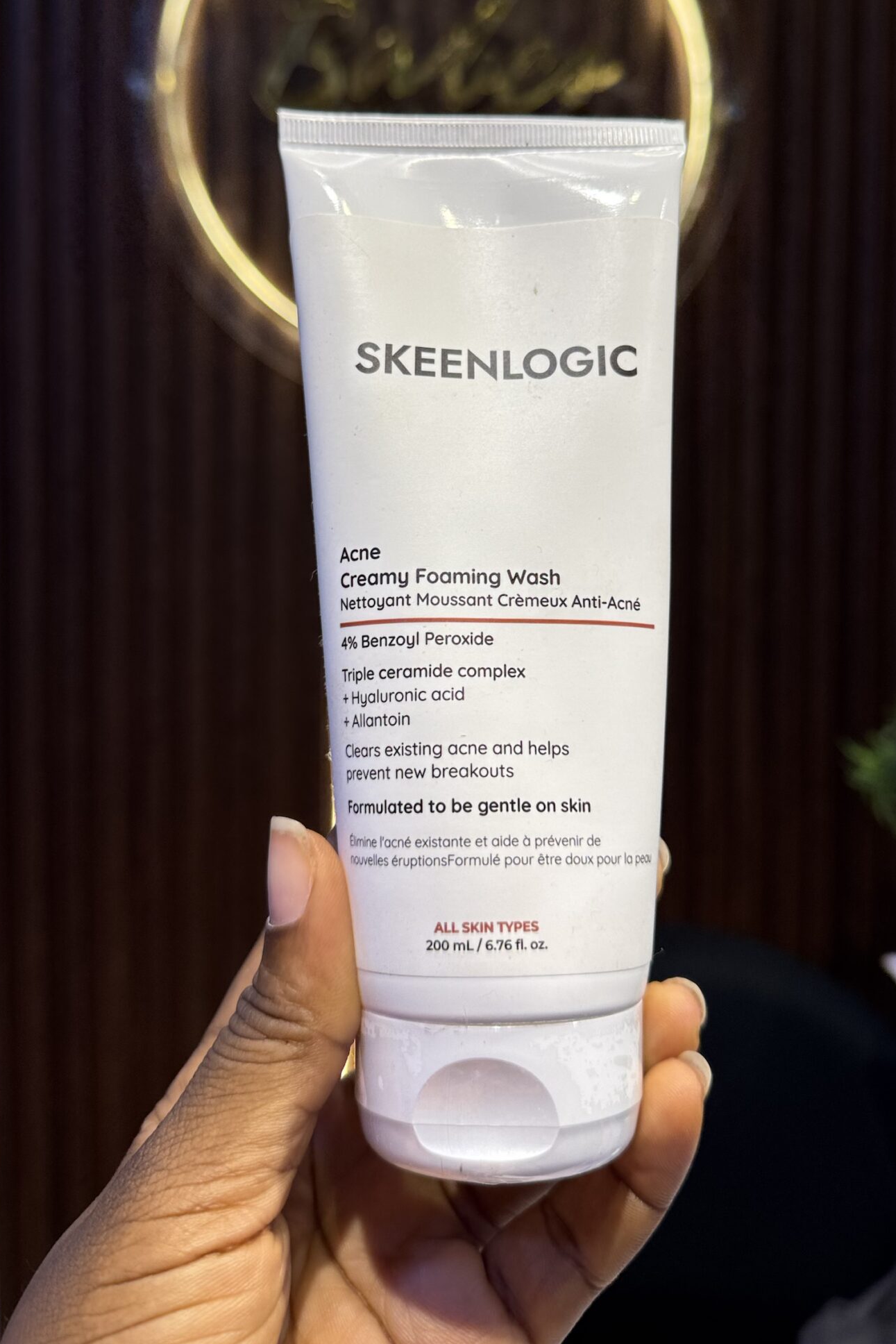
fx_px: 1232
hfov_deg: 40.0
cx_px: 479
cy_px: 478
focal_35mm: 33
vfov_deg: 56.3
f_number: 1.78
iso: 64
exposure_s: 1/255
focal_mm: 6.76
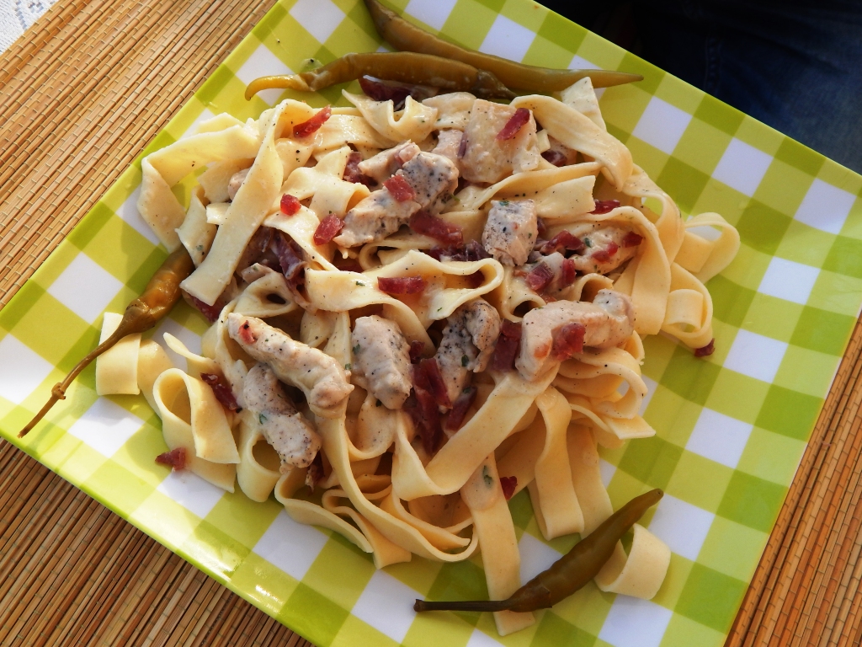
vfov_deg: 41.8
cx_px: 431
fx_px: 847
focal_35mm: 34
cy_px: 324
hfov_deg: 54.0
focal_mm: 6.1
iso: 125
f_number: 3.3
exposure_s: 1/500
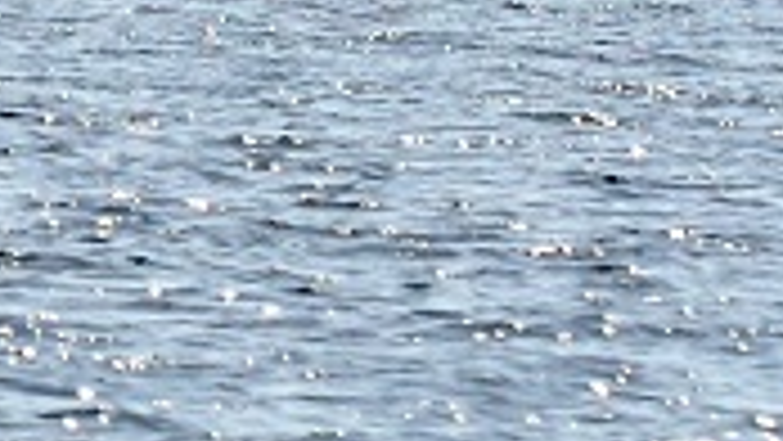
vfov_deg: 0.6
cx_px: 88
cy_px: -650
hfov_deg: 1.1
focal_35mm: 1977
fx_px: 41059
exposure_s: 1/8000
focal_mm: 220
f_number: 5.3
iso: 720
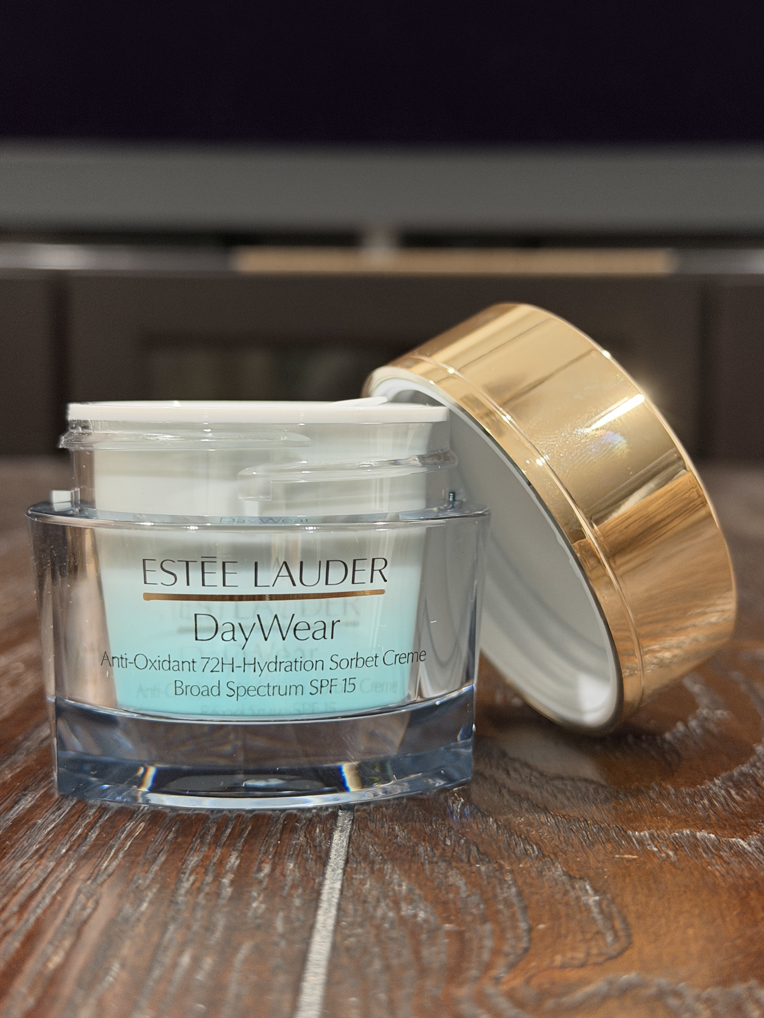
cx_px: 382
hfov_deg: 30.3
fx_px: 1413
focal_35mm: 48
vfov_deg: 39.7
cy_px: 509
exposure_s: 1/30
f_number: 1.78
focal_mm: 6.76
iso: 500
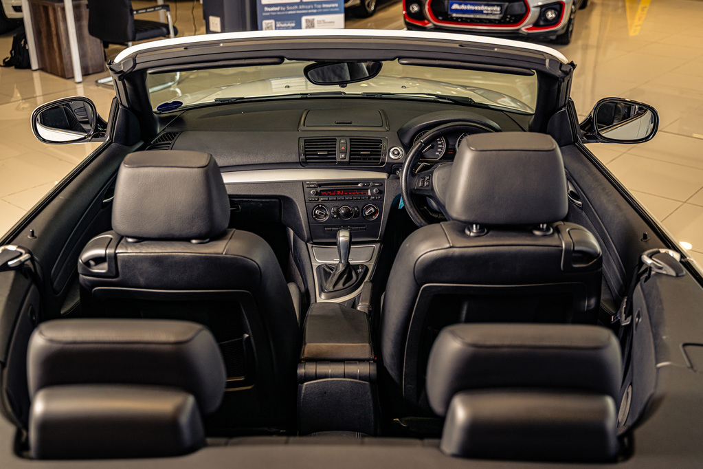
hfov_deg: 46.4
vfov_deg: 31.9
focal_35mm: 42
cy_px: 234
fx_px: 820
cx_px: 352
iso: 160
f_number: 3.5
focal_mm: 42
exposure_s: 1/160
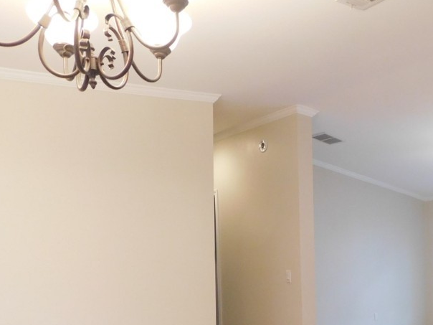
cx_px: 315
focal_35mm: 39
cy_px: 261
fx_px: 488
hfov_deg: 46.5
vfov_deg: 35.6
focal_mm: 4
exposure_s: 1/30
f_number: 3
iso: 360
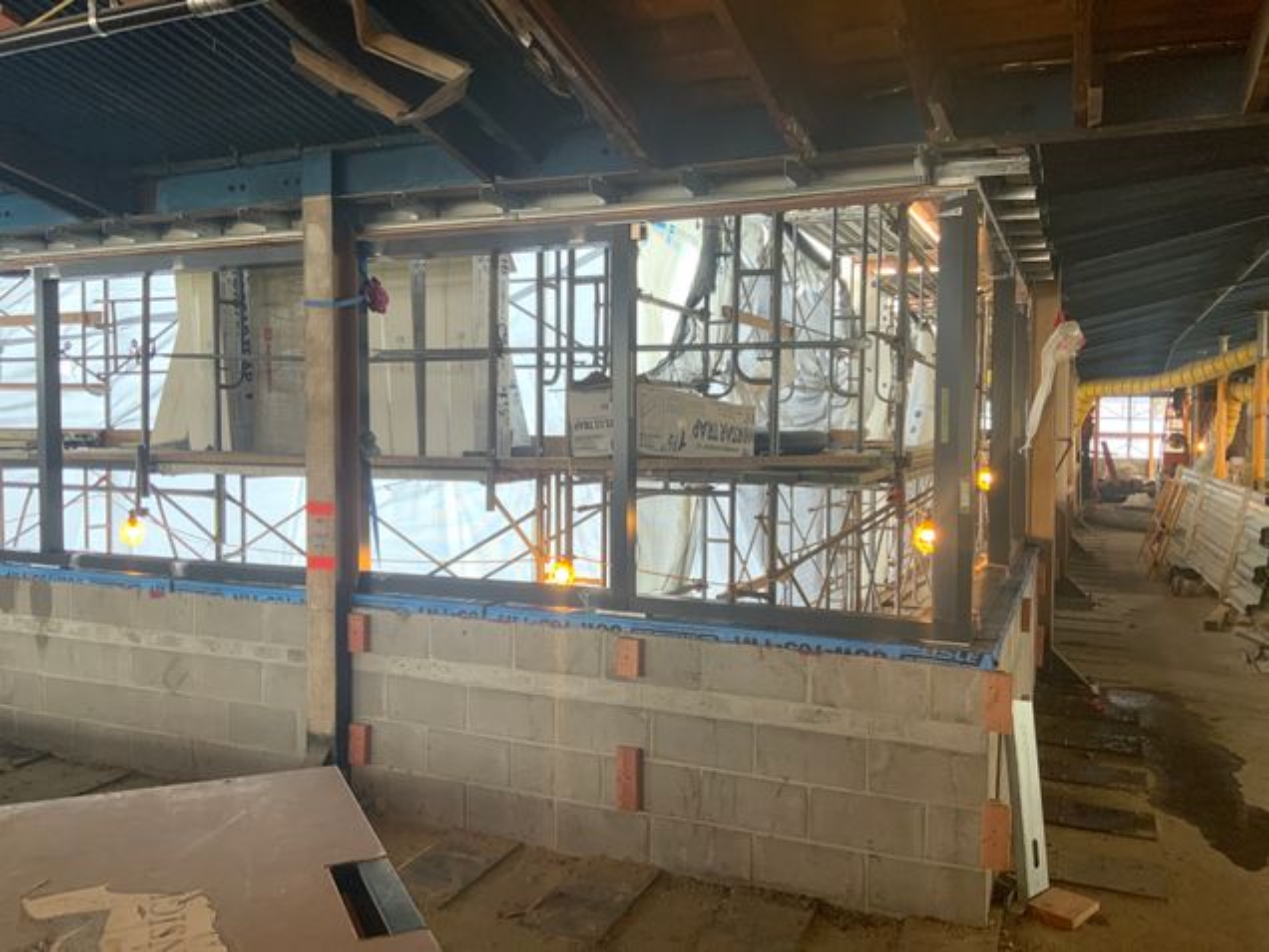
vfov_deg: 48.2
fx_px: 1063
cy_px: 476
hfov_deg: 61.7
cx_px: 634
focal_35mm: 29
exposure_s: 1/60
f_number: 1.8
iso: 64
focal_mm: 3
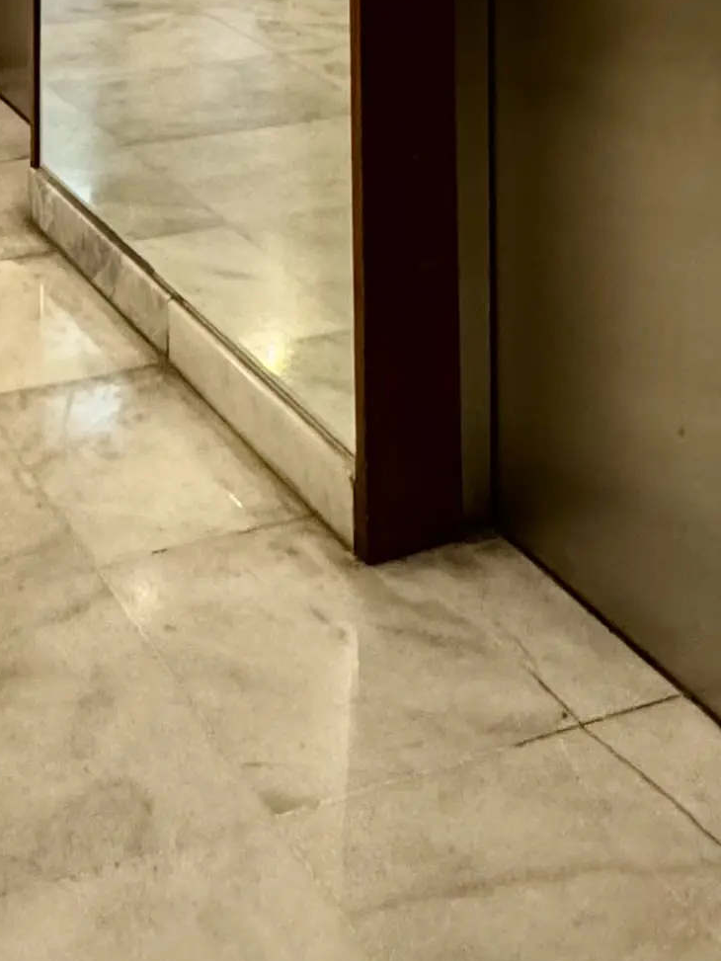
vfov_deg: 25.1
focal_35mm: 58
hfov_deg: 23.4
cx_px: -109
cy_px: -487
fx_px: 1610
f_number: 2.2
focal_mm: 2.22
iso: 320
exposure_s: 1/60
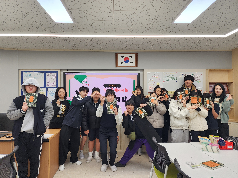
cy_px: 89
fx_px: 158
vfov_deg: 58.9
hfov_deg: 73.9
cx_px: 119
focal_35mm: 23
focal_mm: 6.4
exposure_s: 1/120
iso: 50
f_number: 1.8
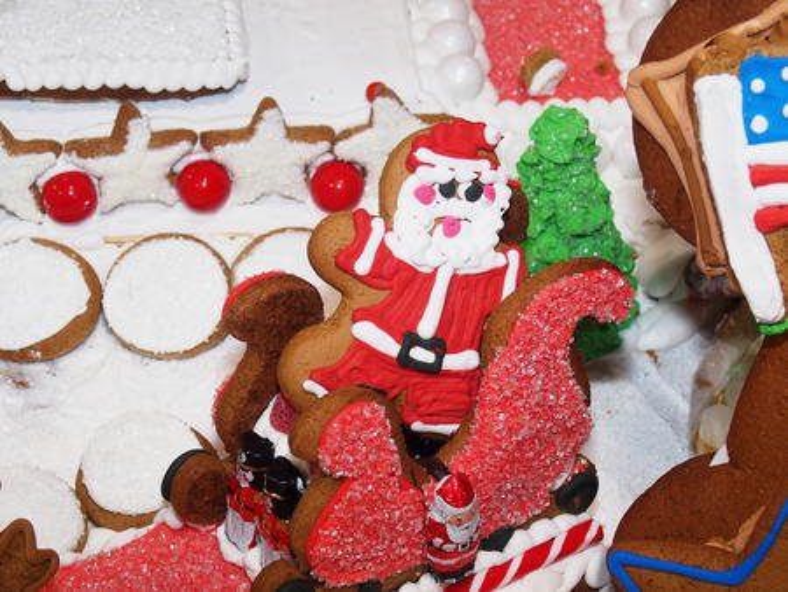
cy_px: 296
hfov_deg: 23.0
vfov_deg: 17.4
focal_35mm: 85
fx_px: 1936
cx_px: 394
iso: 400
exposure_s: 1/60
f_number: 2.8
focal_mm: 17.8
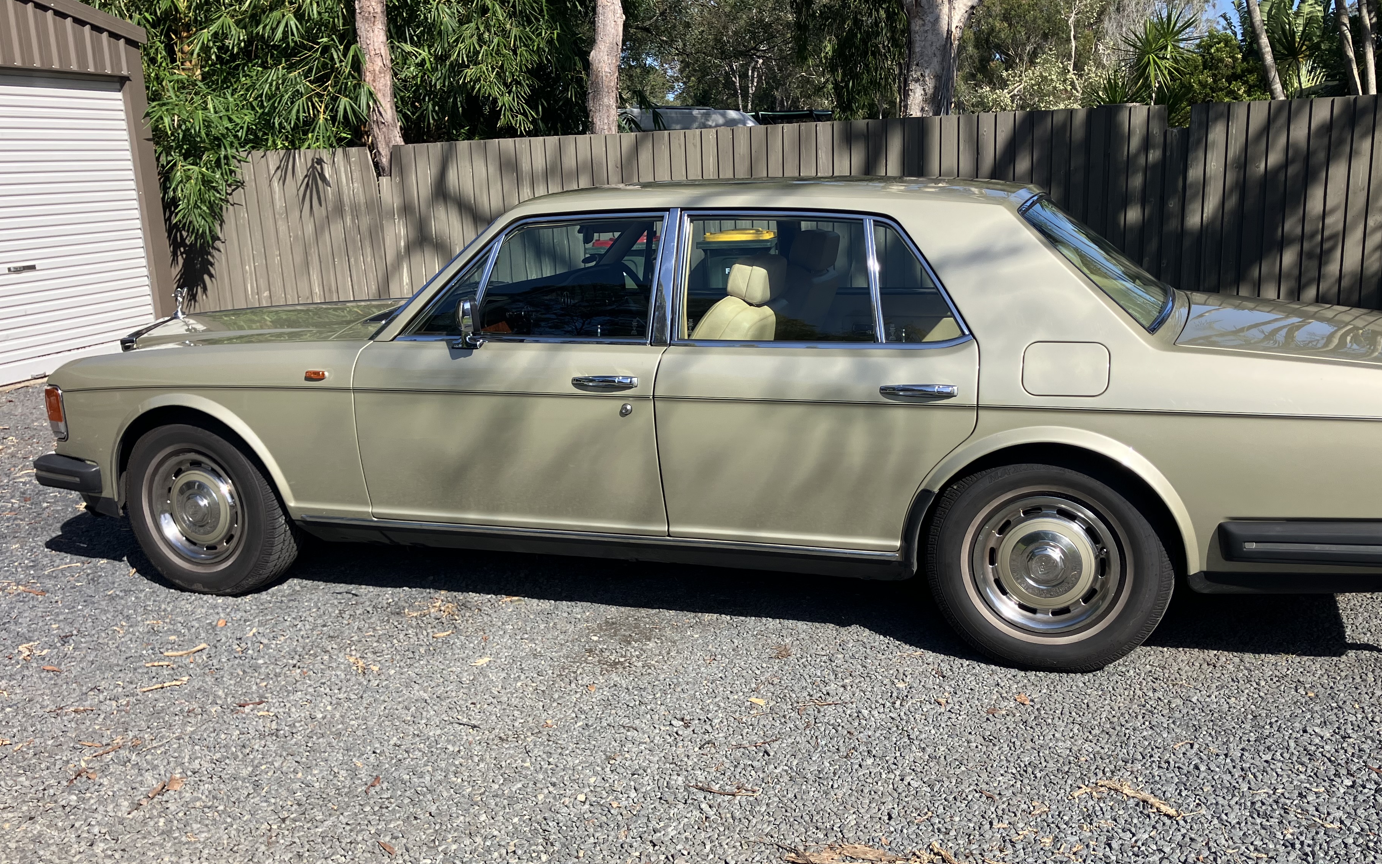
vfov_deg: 38.3
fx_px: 1243
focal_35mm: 33
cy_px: 463
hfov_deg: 58.1
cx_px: 743
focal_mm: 3.99
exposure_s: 1/1621
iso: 32
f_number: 1.8
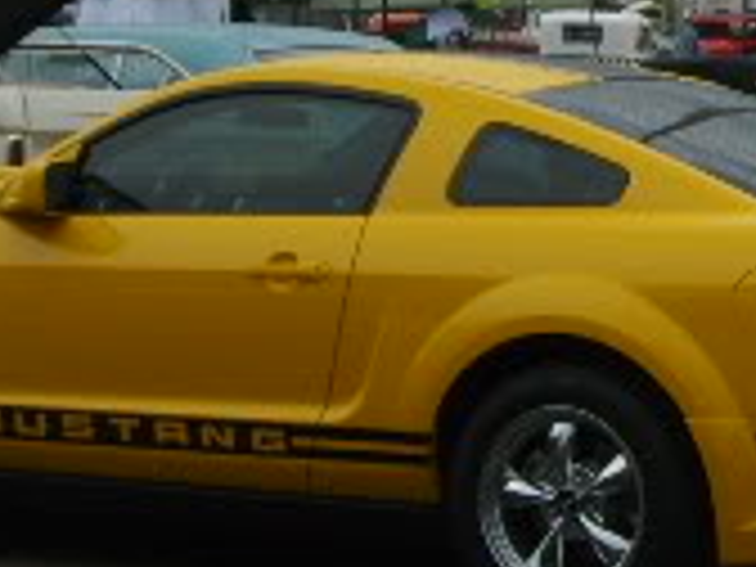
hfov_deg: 11.9
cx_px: 837
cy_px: 153
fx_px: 3582
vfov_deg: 9.0
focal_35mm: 164
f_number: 3
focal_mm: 7.2
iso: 50
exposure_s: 1/1000
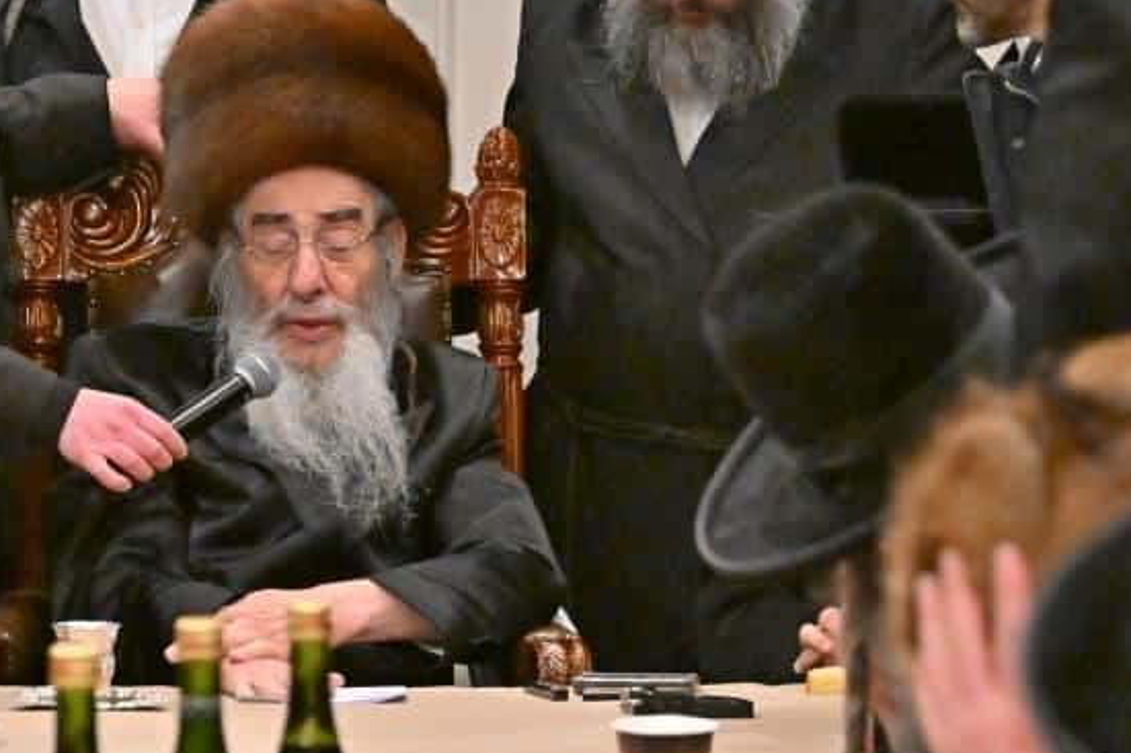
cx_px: 353
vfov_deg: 6.6
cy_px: 220
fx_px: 6532
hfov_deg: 9.9
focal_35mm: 208
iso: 3200
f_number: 4
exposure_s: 1/160
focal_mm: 75
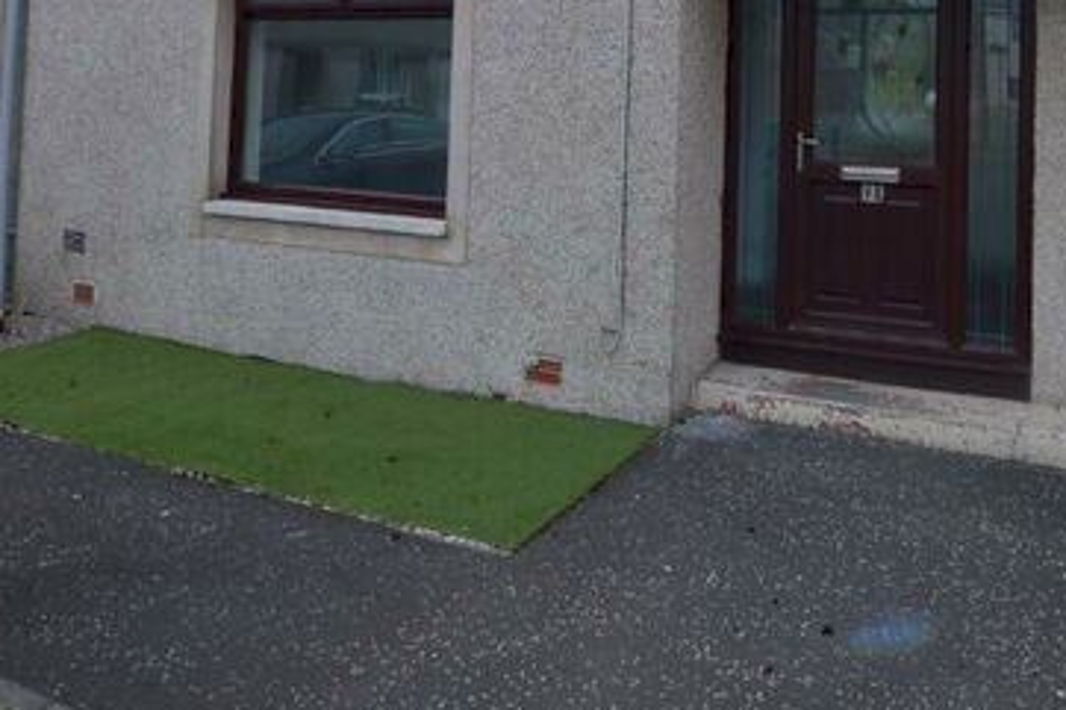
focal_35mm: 29
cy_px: 50
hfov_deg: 61.4
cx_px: 748
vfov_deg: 40.9
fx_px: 858
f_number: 7.1
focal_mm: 10
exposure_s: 1/200
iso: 100
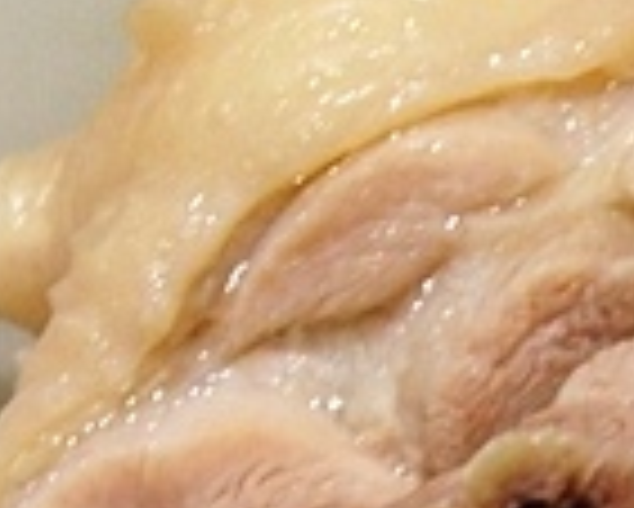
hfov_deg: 4.2
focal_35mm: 448
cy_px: 695
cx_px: 1398
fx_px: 8412
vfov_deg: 3.5
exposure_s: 1/20
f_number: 8
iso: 1600
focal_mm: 50
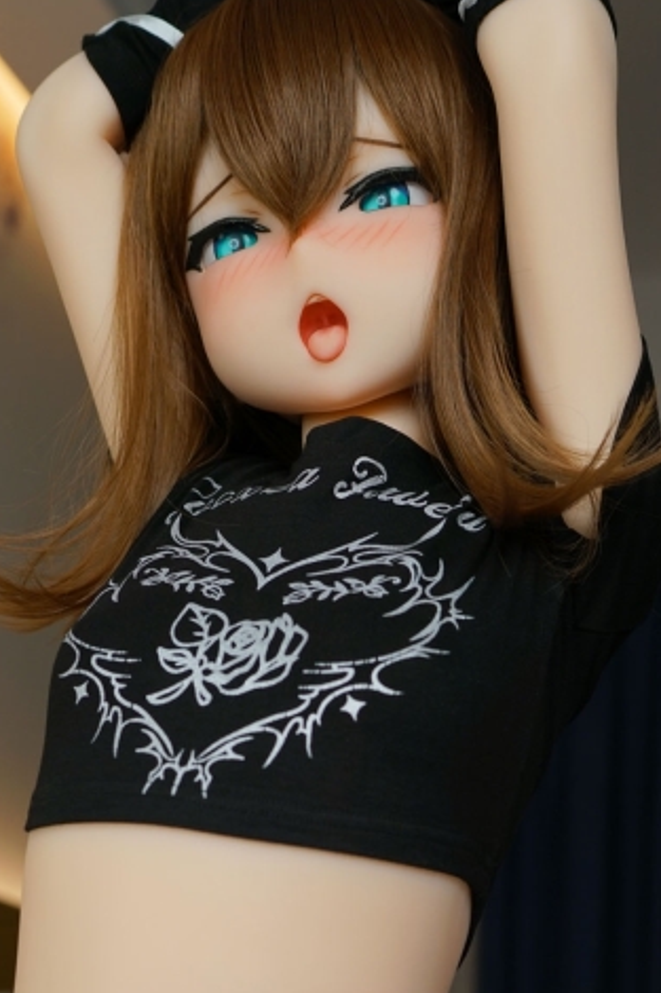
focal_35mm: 67
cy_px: 923
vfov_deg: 28.7
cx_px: 323
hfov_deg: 20.3
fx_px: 1847
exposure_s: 1/100
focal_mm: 35
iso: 250
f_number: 2.8
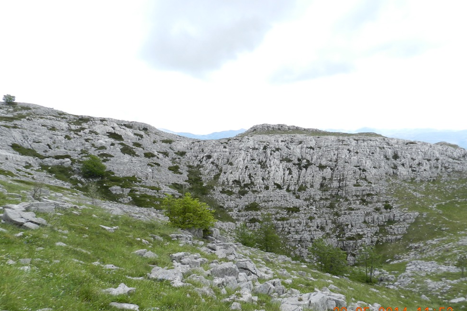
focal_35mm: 25
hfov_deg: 71.5
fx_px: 324
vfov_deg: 51.2
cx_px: 239
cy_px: 168
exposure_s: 1/800
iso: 160
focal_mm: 4
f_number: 3.4
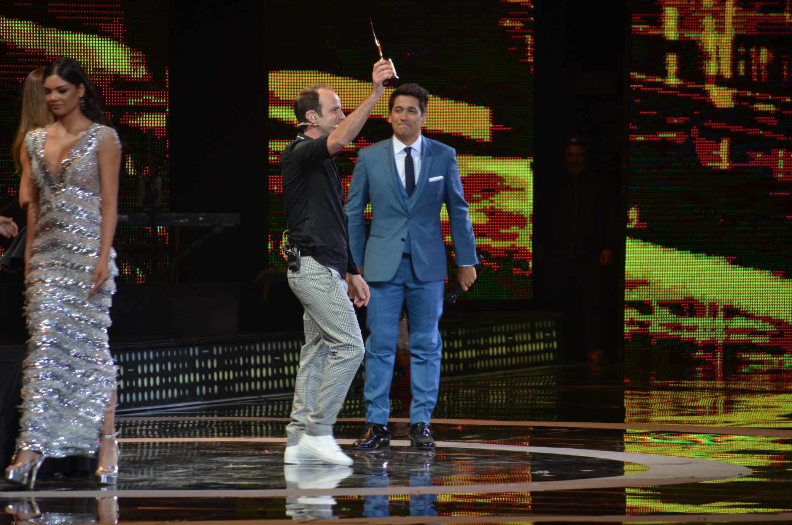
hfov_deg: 6.9
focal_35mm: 300
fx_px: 6586
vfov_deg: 4.6
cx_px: 396
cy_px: 262
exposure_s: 1/125
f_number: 5.6
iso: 800
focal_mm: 200
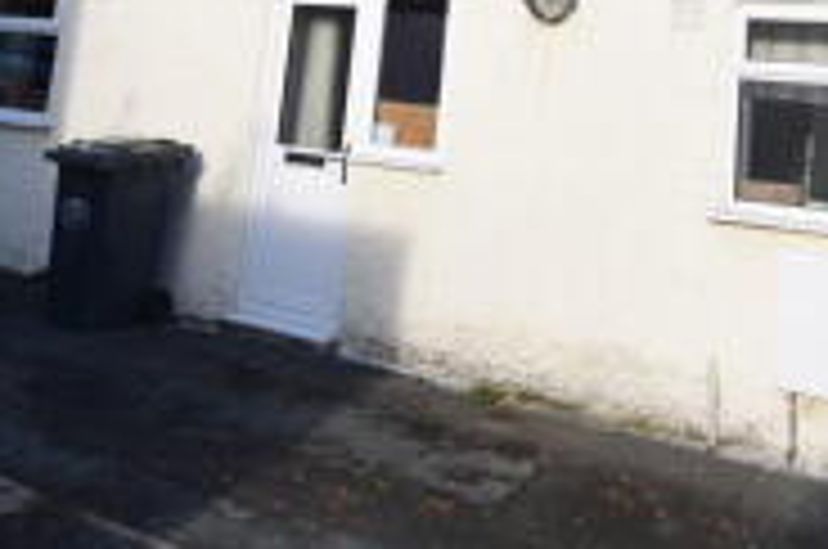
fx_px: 1025
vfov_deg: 26.7
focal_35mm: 45
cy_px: -101
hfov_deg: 43.4
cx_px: 554
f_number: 8
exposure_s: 1/250
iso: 220
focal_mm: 11.5
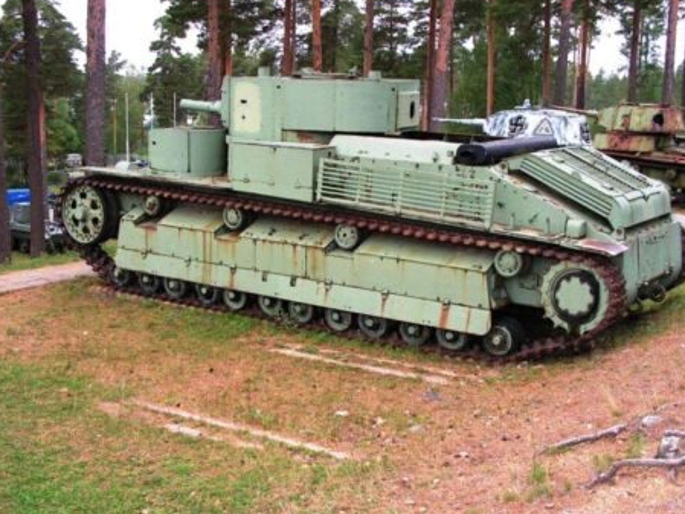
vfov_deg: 29.7
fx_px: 970
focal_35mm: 49
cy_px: 263
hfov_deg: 38.9
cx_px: 351
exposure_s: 1/200
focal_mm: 7.4
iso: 100
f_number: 3.2
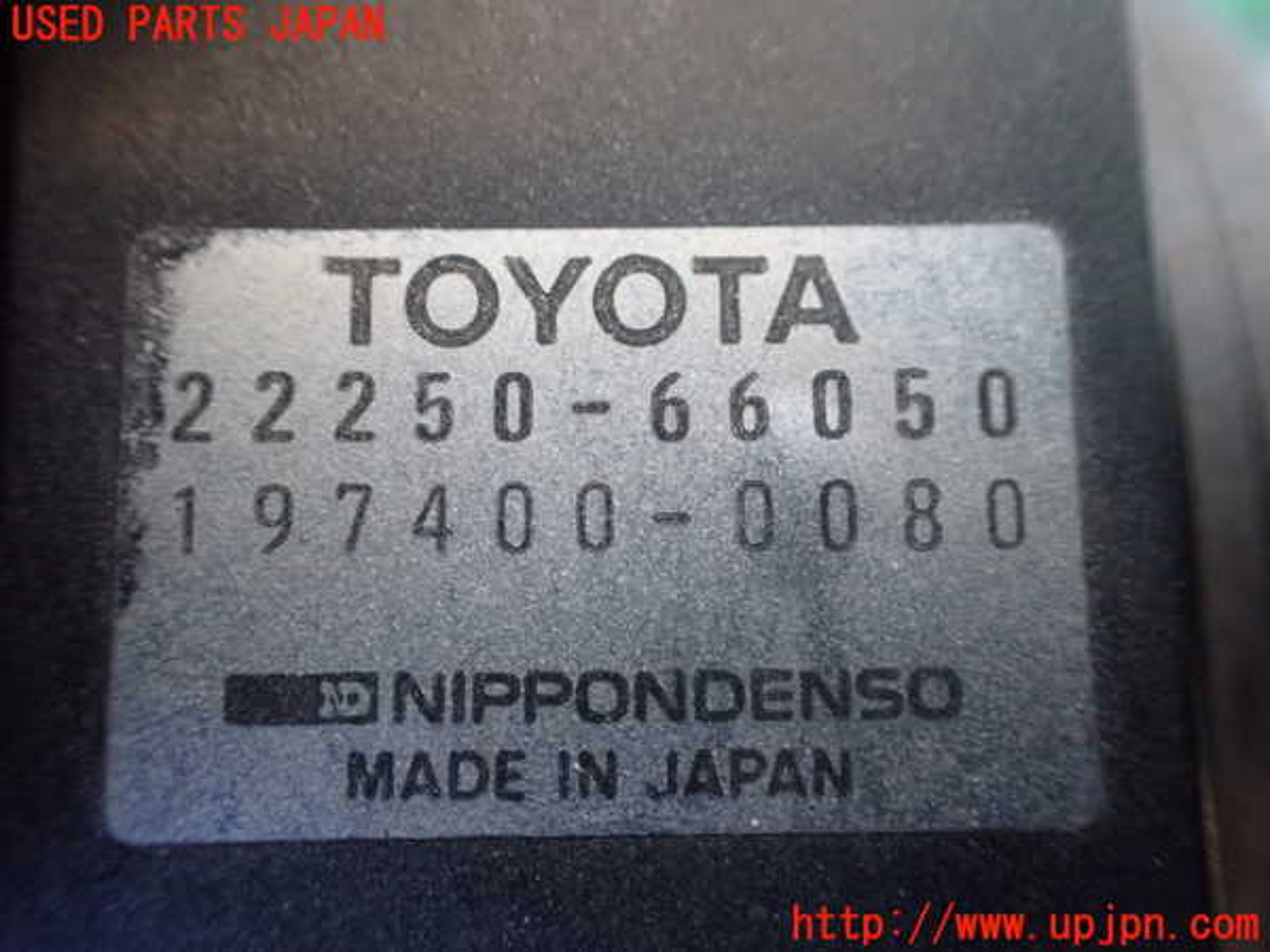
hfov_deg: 60.0
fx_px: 1101
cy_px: 476
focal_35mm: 30
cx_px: 635
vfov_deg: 46.8
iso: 800
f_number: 2.3
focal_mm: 5.4
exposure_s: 1/30
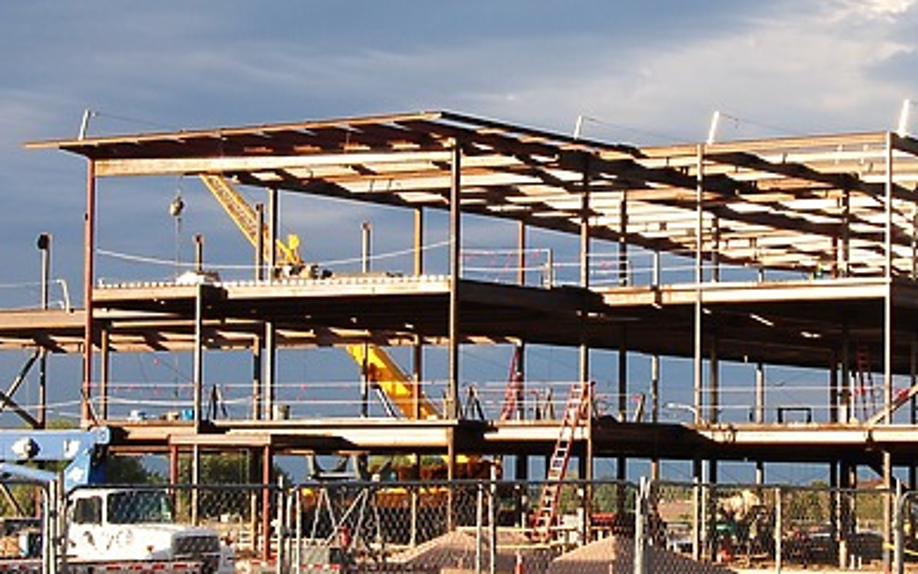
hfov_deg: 18.2
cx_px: 619
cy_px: 304
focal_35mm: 114
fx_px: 2853
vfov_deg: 11.5
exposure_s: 1/200
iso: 200
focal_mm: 32
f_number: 10
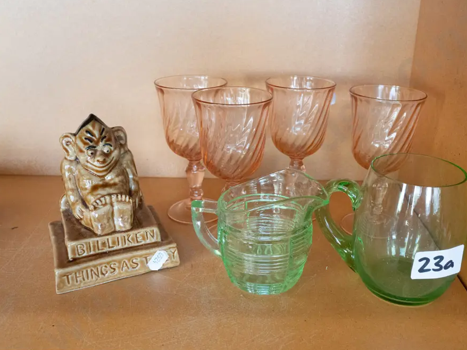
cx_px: 265
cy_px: 182
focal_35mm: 35
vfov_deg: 40.7
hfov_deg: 52.5
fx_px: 472
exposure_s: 1/125
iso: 3200
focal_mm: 15
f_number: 5.6
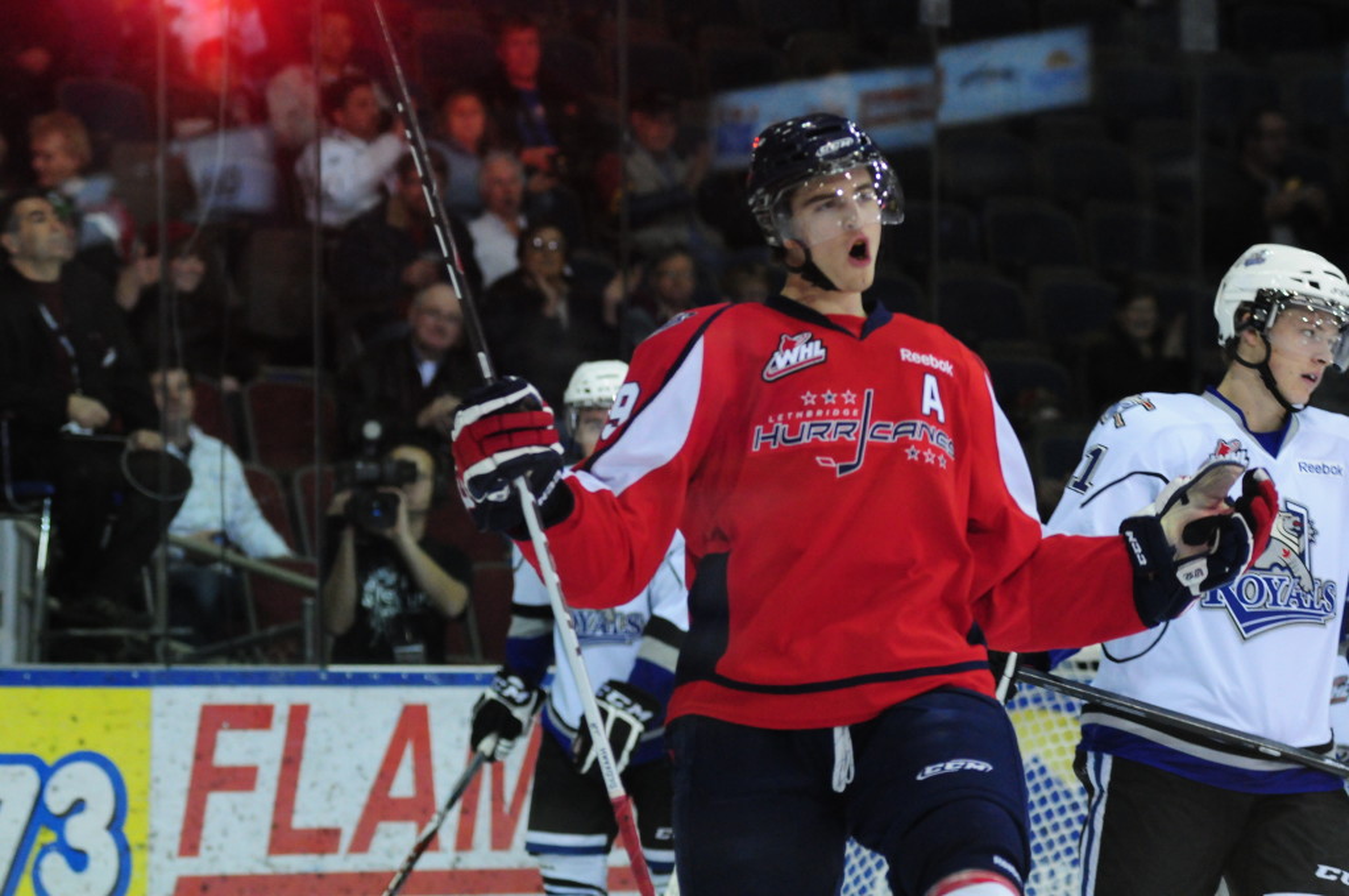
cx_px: 674
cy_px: 448
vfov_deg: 16.5
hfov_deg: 24.6
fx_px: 3088
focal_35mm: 82
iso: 2000
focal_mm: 55
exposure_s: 1/500
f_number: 1.6
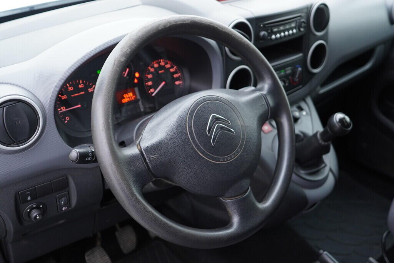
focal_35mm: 36
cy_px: 132
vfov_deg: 36.9
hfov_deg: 53.1
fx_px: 394
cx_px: 197
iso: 250
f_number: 2.8
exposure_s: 1/40
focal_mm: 24
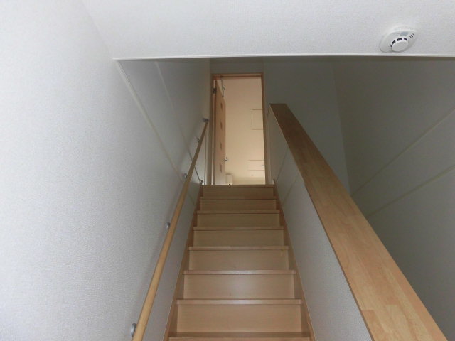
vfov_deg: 56.8
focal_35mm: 24
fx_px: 315
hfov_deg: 71.6
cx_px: 228
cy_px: 170
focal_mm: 4.3
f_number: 3.1
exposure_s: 1/40
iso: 100
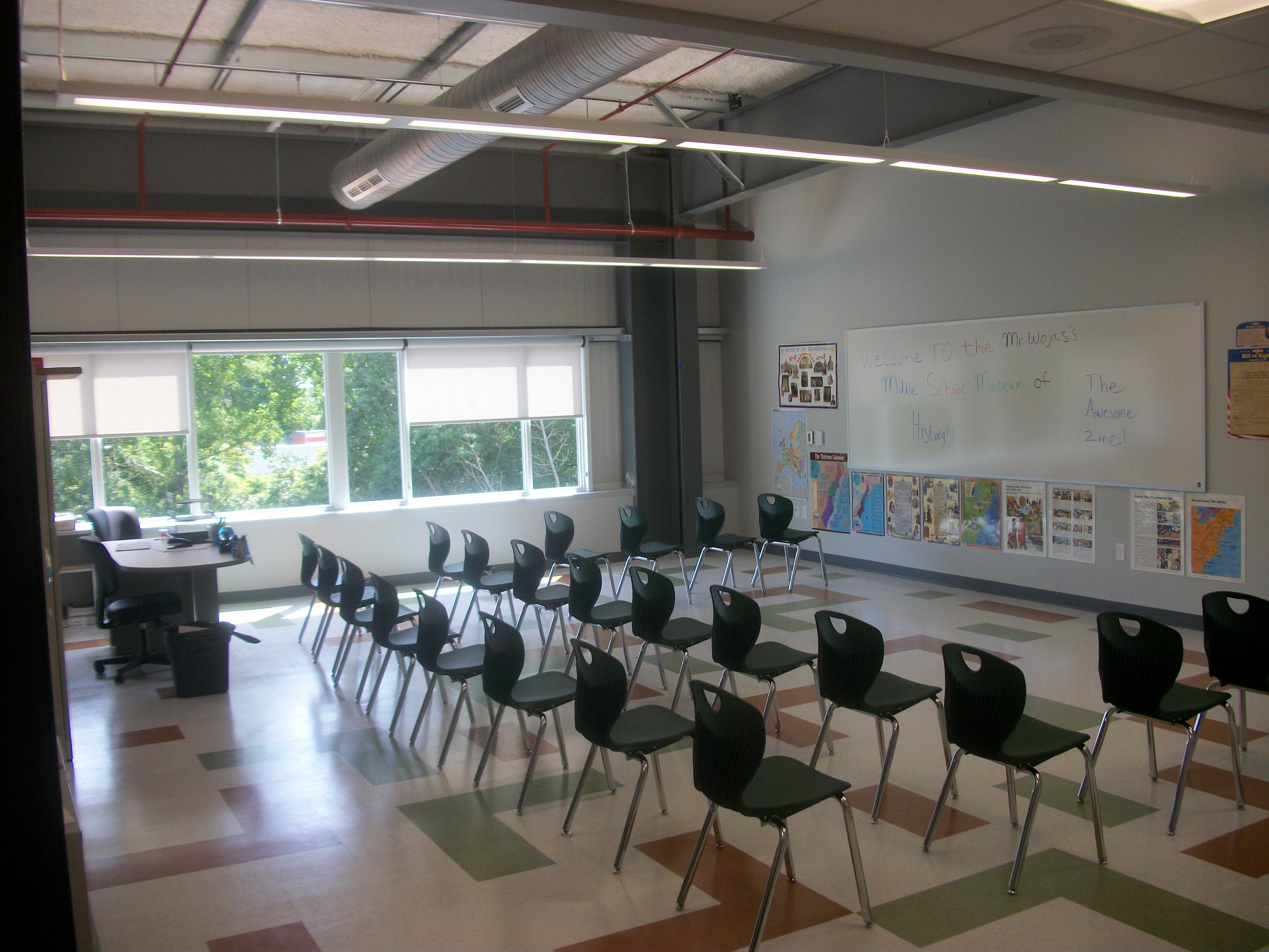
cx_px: 634
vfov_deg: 44.2
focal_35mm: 32
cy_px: 476
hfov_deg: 56.8
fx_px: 1173
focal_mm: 5.7
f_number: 2.9
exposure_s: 1/125
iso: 80
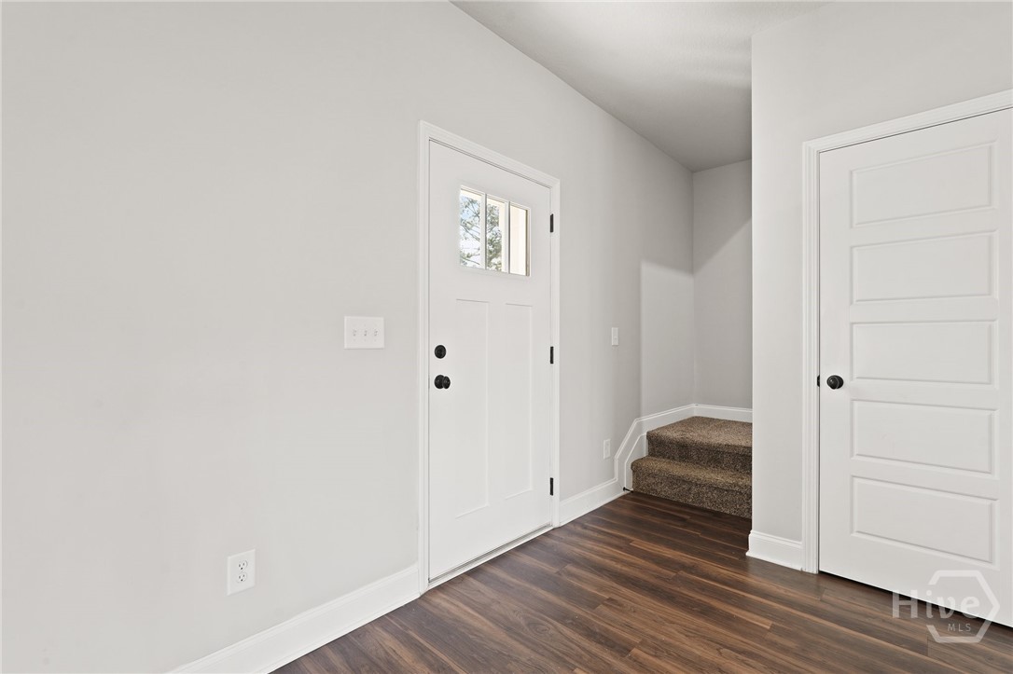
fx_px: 450
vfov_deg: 73.7
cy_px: 337
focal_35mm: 16
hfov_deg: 96.8
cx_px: 506
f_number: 9
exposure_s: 1/1.6
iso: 320
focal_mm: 16
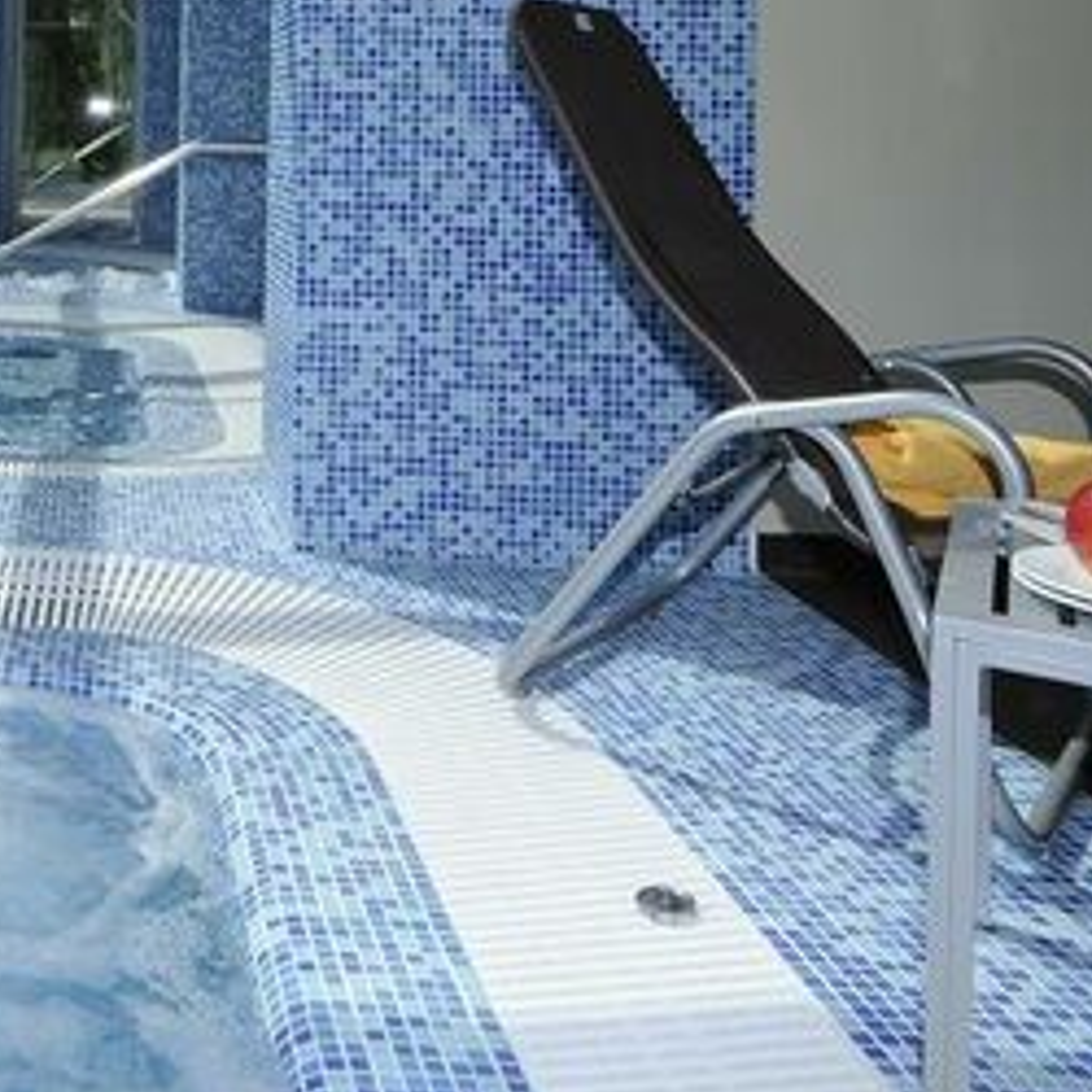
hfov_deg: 38.2
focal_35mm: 38
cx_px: -35
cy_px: 100
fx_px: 1356
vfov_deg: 40.4
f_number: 22
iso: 400
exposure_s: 1/160
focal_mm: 14
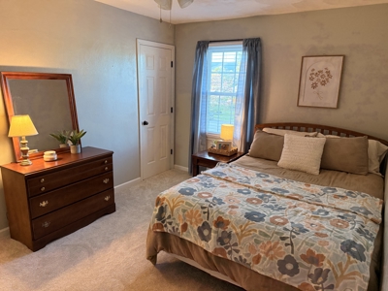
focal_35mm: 24
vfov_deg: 56.8
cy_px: 146
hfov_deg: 71.6
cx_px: 194
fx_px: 269
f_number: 1.78
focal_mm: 6.76
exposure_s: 1/60
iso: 250
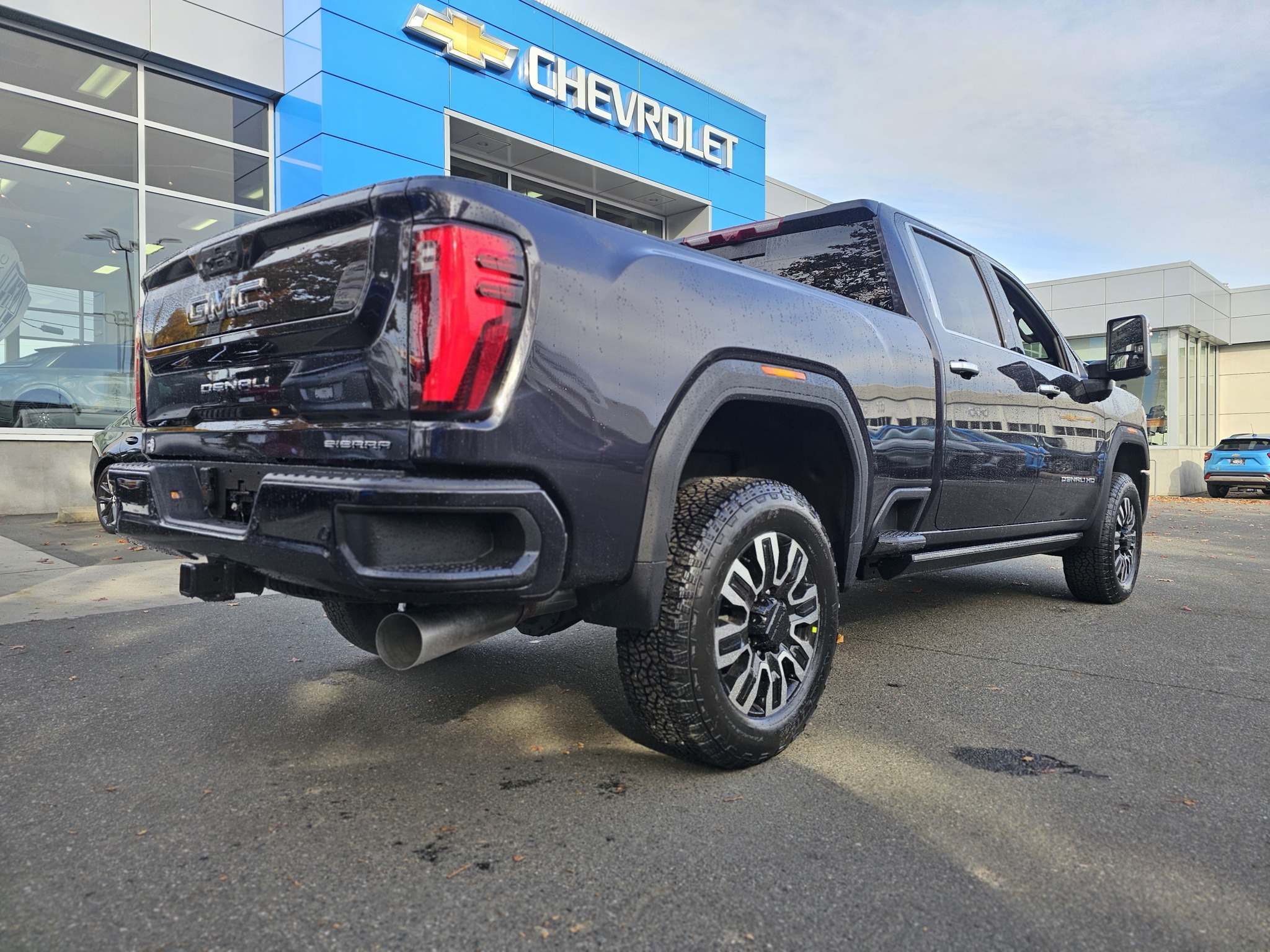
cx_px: 635
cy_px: 476
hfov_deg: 73.9
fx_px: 844
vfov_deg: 58.9
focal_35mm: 23
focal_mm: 6.3
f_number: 1.7
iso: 10
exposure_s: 1/192
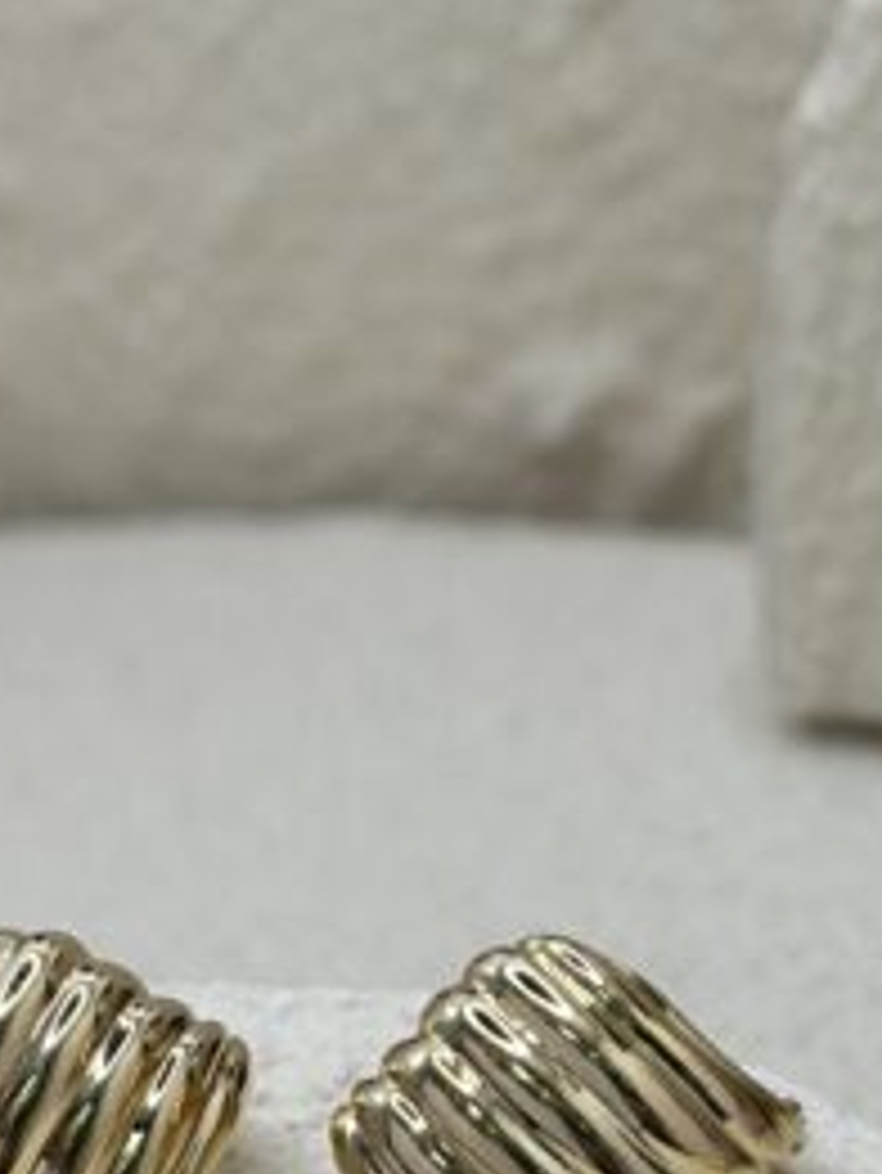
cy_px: 1185
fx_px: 3327
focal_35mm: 98
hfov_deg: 15.1
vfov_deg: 19.4
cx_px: 328
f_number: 1.78
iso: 80
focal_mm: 6.86
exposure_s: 1/1242
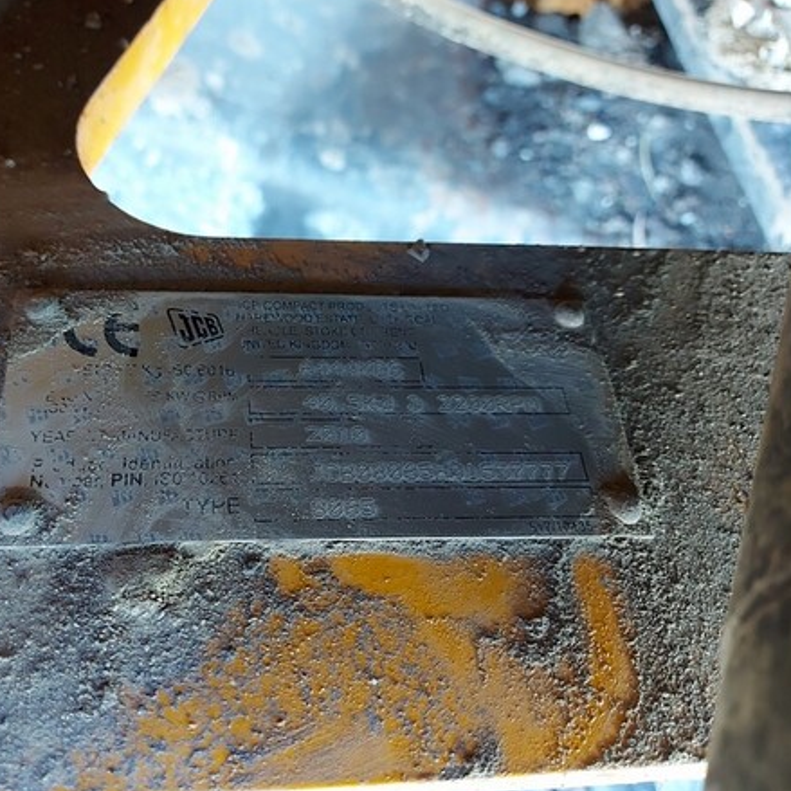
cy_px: 400
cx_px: 286
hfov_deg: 54.9
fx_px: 750
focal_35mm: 29
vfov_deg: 55.6
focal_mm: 5.23
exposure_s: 1/25
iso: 250
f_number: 1.8
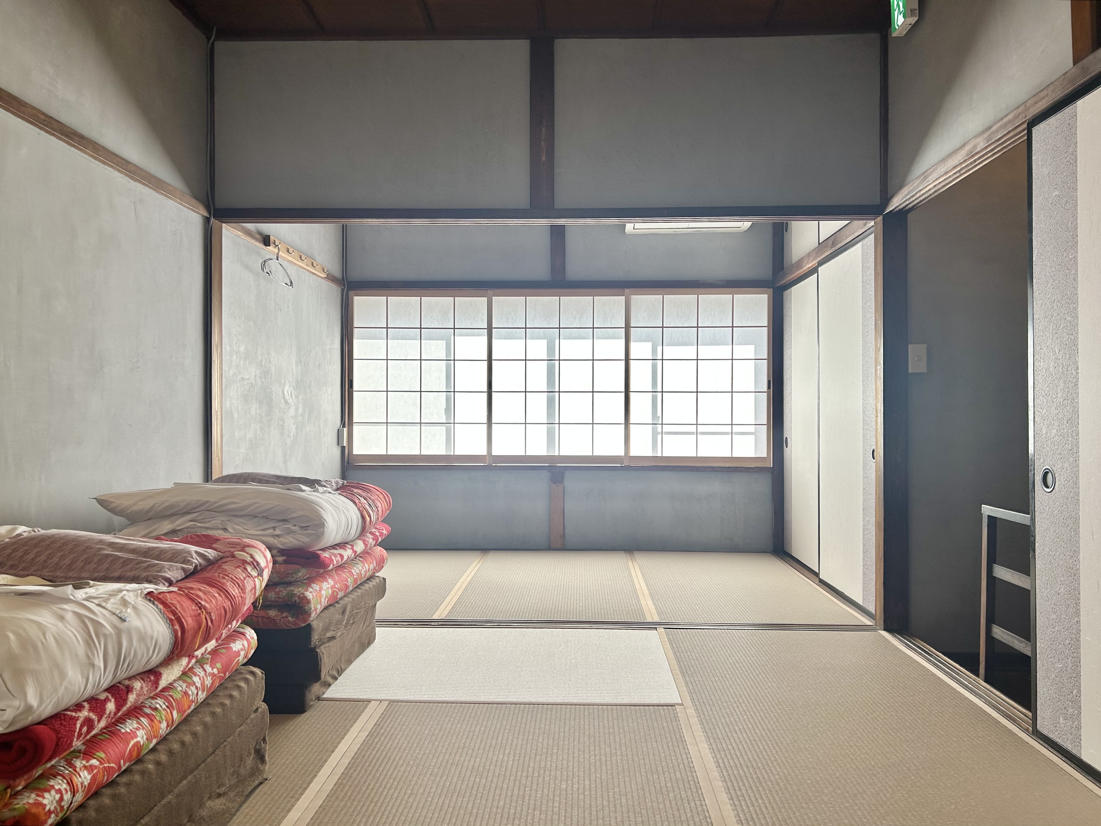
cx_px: 550
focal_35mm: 26
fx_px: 827
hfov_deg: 67.3
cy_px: 413
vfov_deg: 53.1
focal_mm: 5.7
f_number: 1.5
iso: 50
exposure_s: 1/581
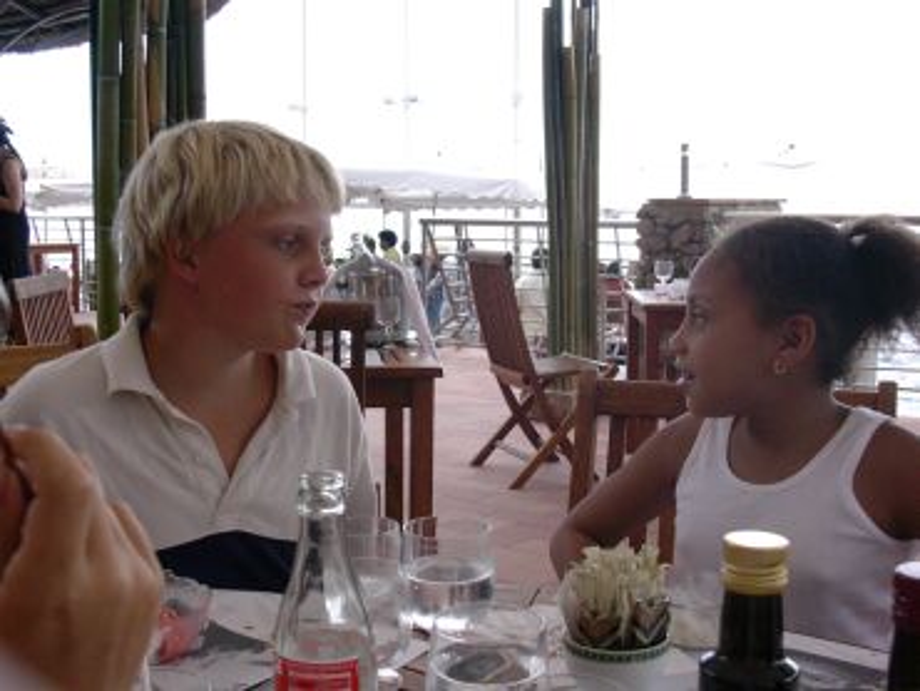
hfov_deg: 42.1
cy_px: 346
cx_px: 460
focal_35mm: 45
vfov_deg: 32.2
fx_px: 1197
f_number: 2.9
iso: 70
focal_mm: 6.7
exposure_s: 1/209
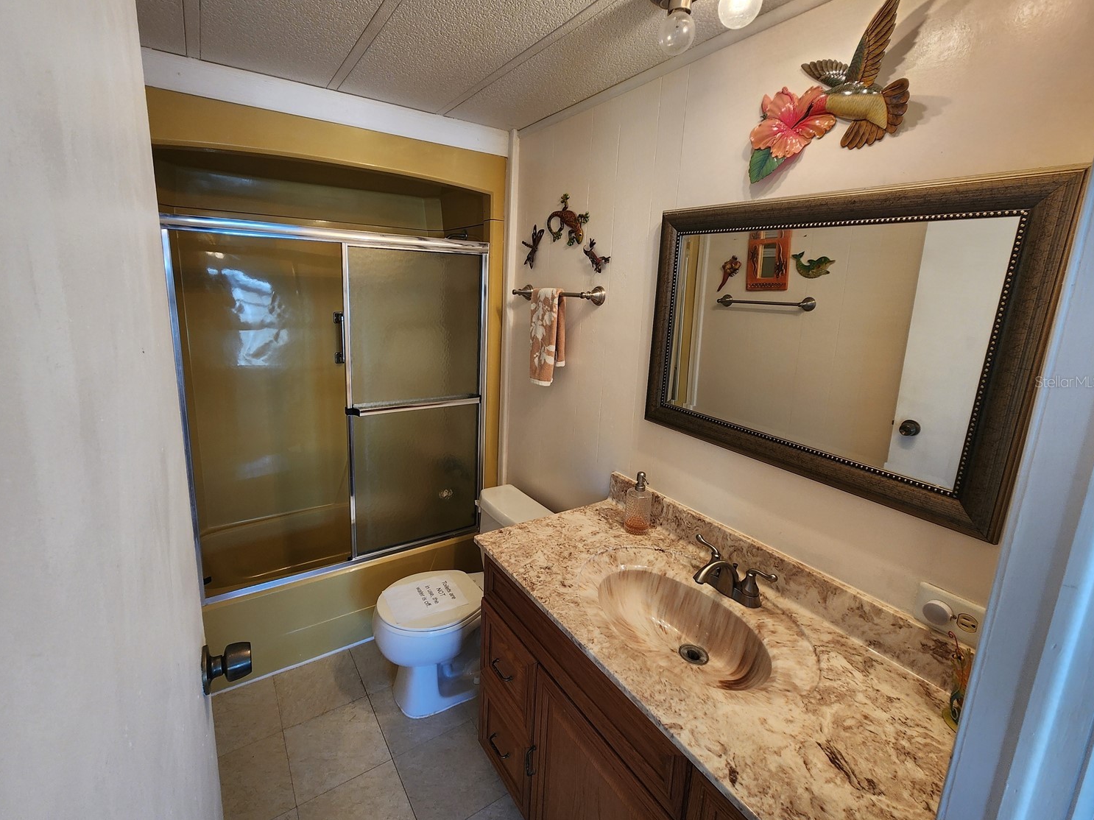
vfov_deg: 85.5
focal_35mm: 14
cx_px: 515
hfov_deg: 102.0
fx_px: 442
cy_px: 381
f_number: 2.2
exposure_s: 1/60
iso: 125
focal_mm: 2.2
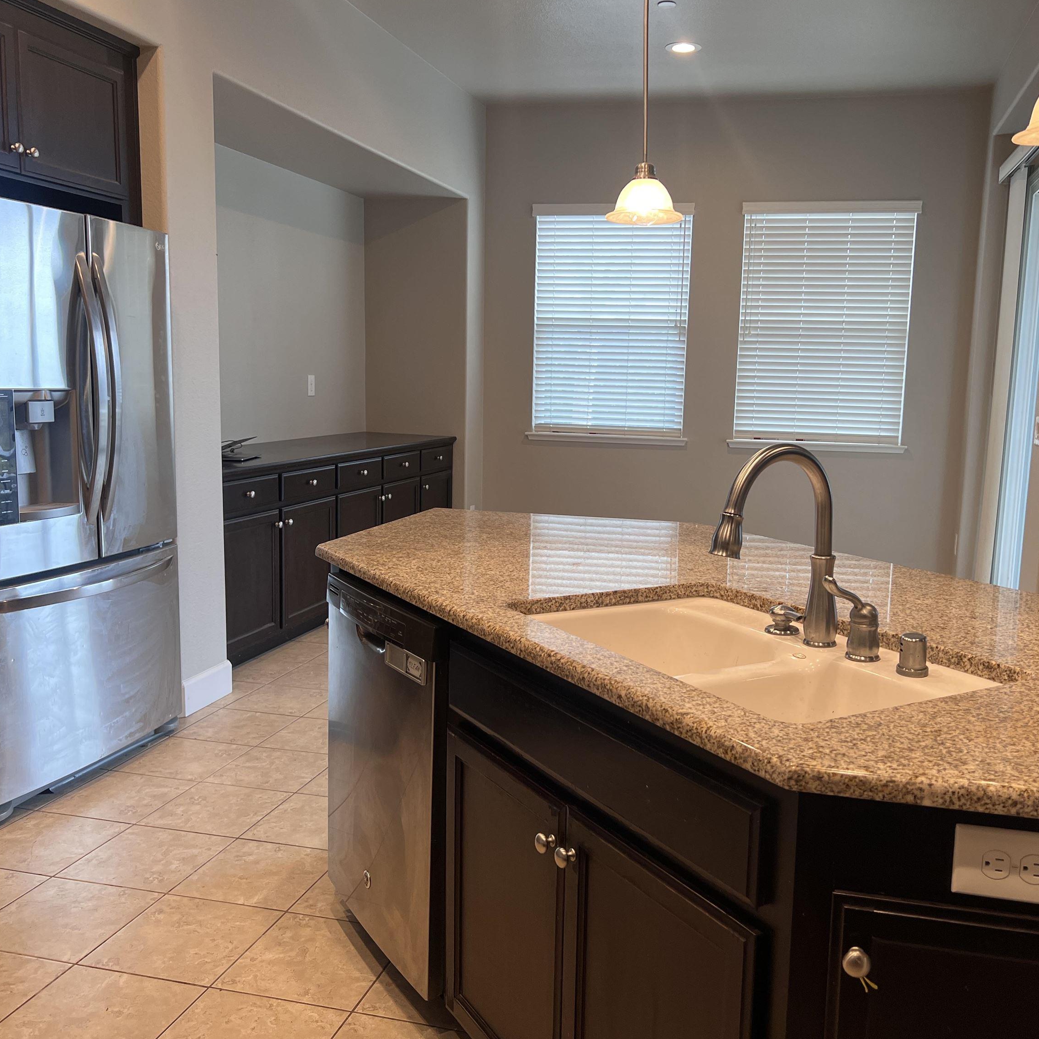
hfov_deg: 52.4
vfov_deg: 52.5
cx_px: 571
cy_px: 520
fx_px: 1053
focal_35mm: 31
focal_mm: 5.7
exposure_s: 1/60
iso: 64
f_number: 1.5
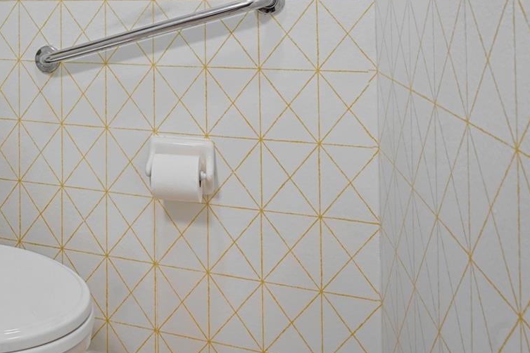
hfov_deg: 51.5
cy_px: -6
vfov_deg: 35.0
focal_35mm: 34
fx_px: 501
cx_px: 89
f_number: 9
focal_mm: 16
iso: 250
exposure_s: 1/1.25
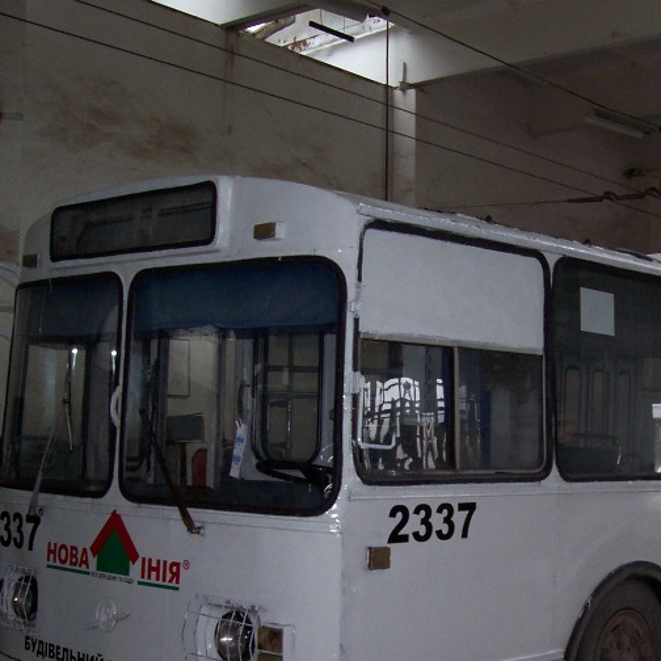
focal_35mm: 61
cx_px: 467
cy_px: 451
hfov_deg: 27.9
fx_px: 1318
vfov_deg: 27.9
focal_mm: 5.6
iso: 80
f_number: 2.7
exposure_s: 1/64
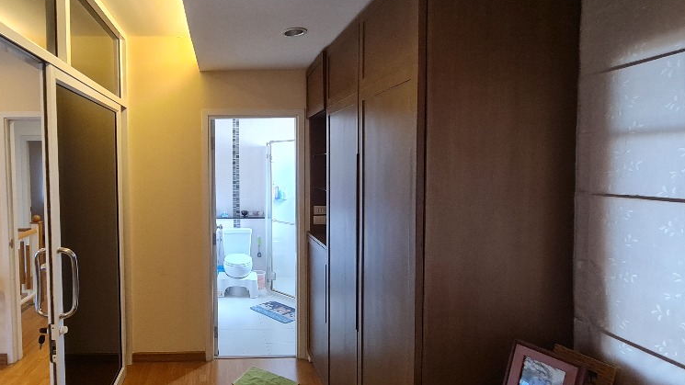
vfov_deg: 58.3
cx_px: 232
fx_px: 345
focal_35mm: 19
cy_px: 184
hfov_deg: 86.6
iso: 320
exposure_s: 1/50
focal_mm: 2.2
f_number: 2.2
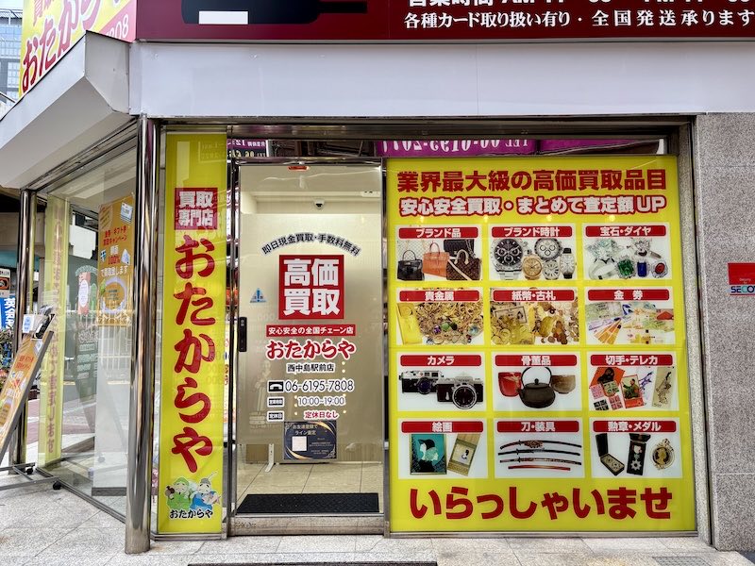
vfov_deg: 53.1
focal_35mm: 26
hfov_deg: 67.3
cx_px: 378
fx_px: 567
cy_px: 283
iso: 80
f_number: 1.6
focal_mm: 5.96
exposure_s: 1/120
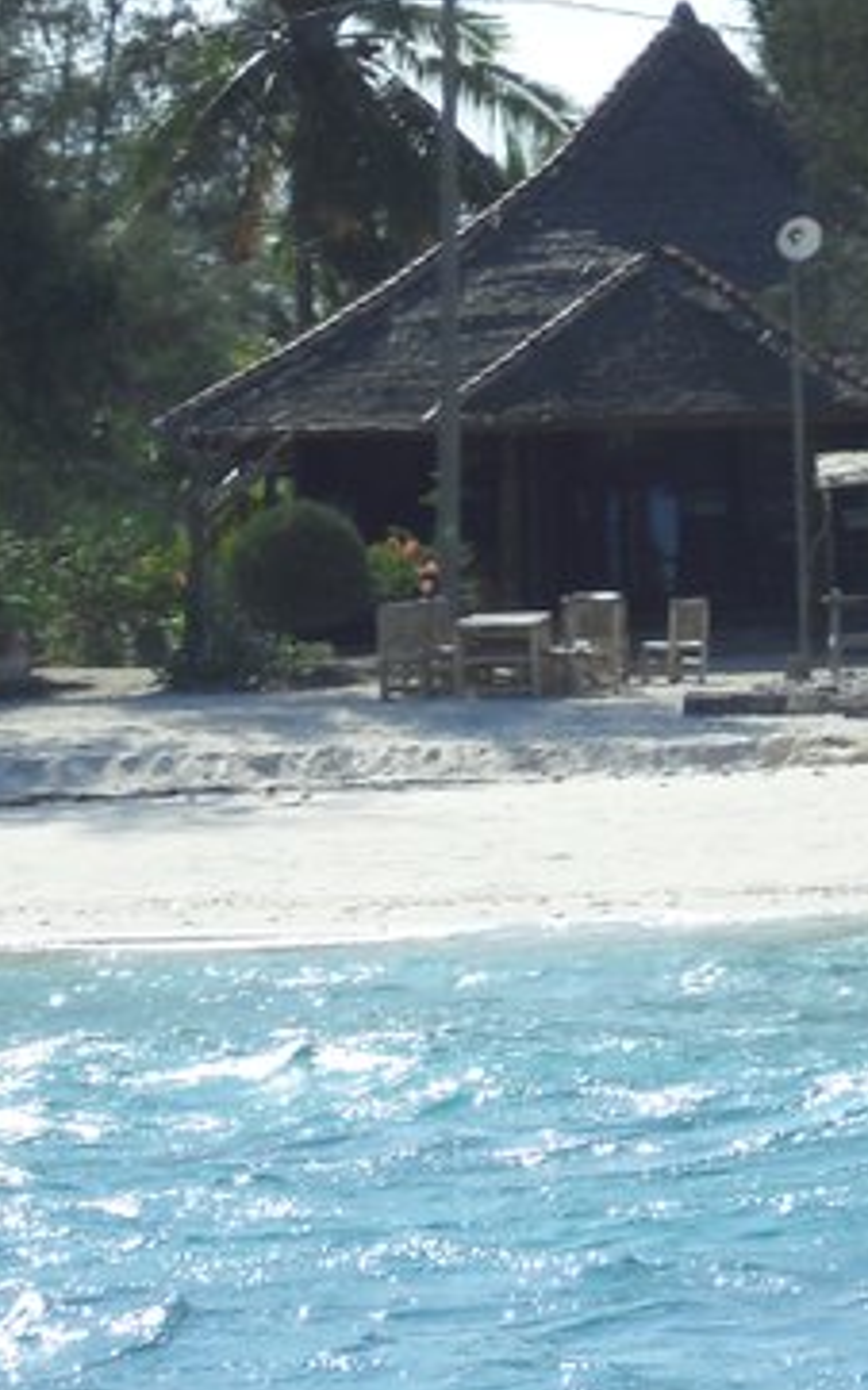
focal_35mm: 265
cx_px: 787
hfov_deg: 4.9
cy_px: 372
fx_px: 10038
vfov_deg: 7.9
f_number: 5.2
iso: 100
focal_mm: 18.6
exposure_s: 1/800
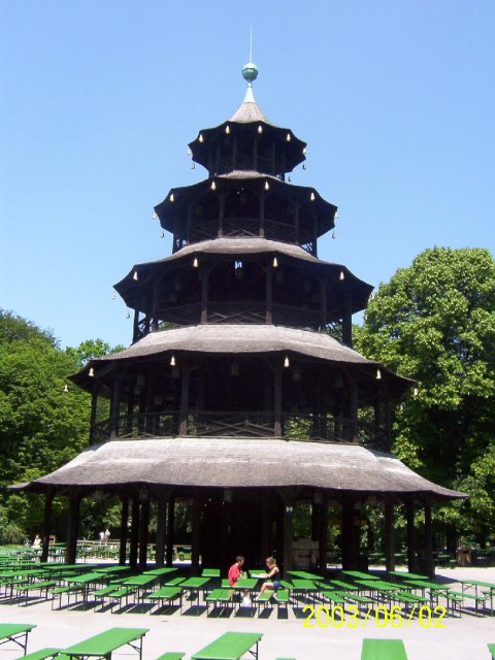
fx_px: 686
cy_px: 330
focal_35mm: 36
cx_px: 248
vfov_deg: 51.4
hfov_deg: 39.7
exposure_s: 1/378
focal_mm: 5.54
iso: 100
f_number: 5.24
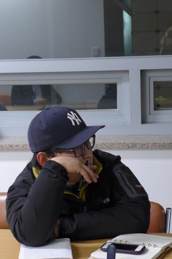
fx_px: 652
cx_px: 86
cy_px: 130
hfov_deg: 15.0
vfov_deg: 22.4
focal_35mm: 91
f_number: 2.3
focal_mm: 17.7
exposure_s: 1/30
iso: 400
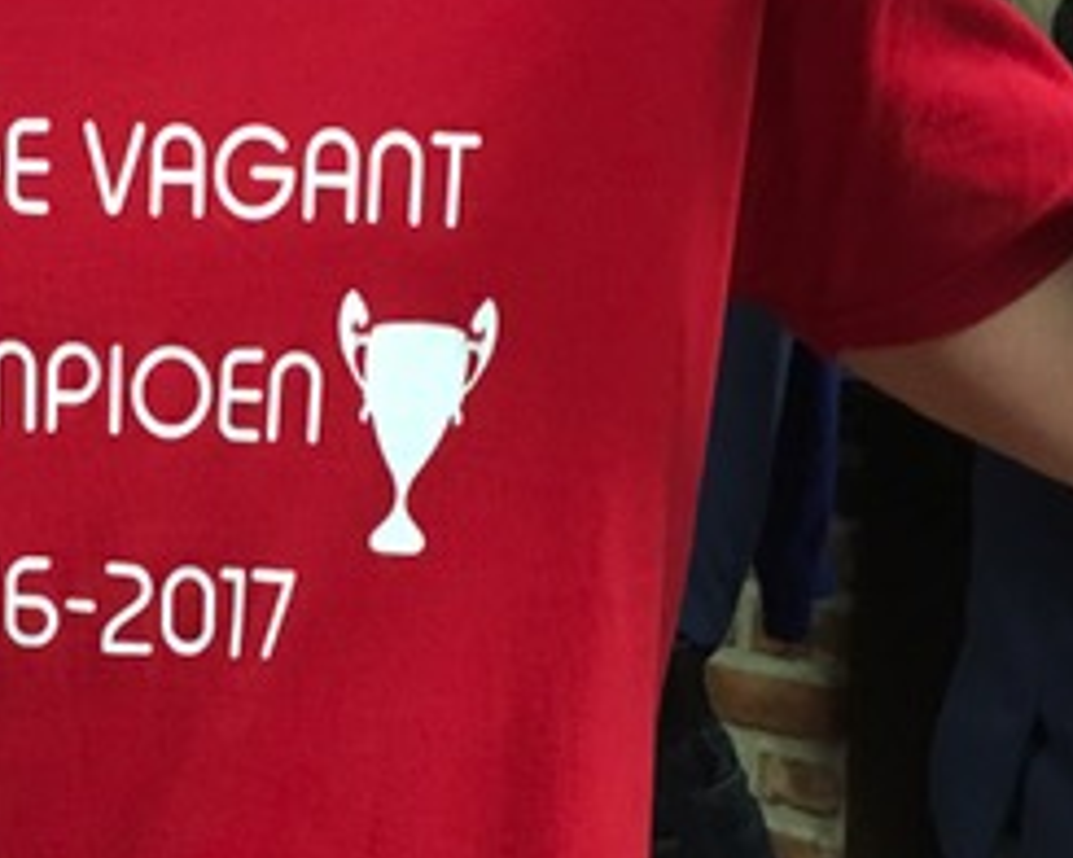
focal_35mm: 74
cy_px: 547
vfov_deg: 20.7
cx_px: 206
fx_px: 2350
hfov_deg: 25.3
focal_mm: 4.15
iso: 320
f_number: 2.2
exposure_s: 1/17
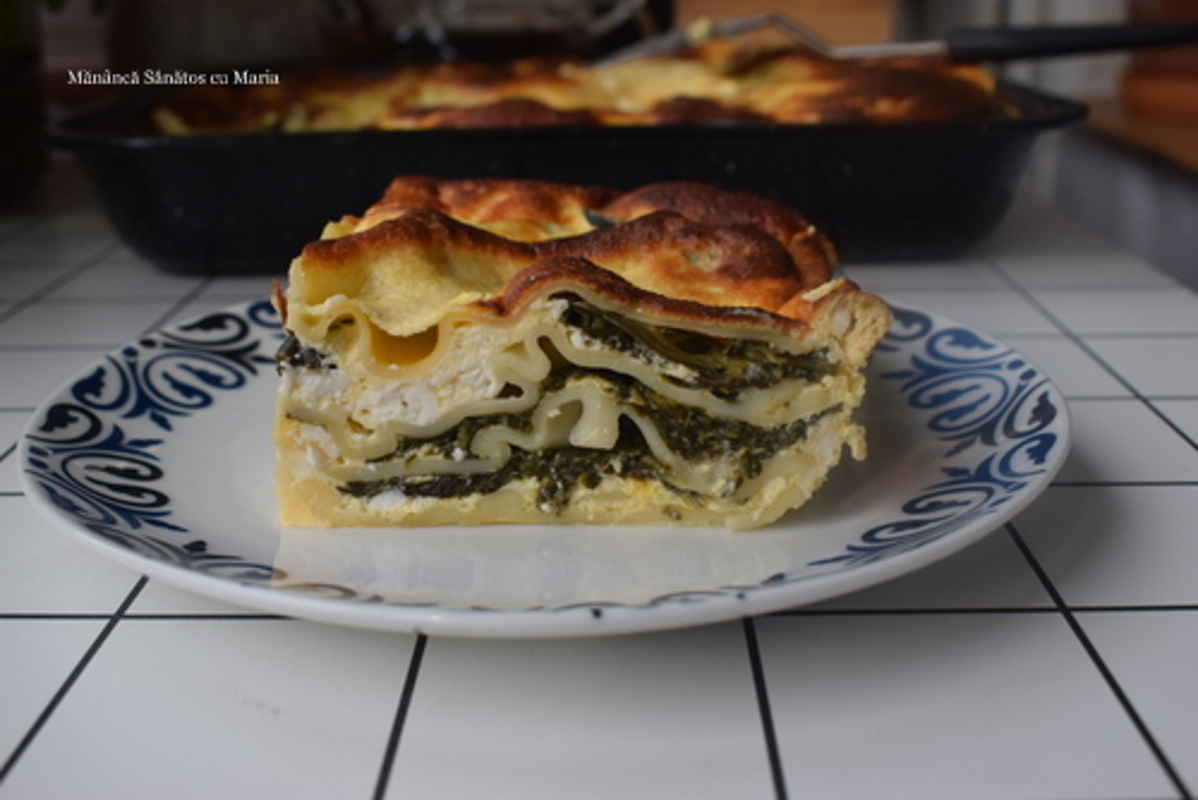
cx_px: 599
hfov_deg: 47.9
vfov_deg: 33.1
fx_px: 1348
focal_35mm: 40
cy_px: 400
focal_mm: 27
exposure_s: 1/200
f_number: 7.1
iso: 400
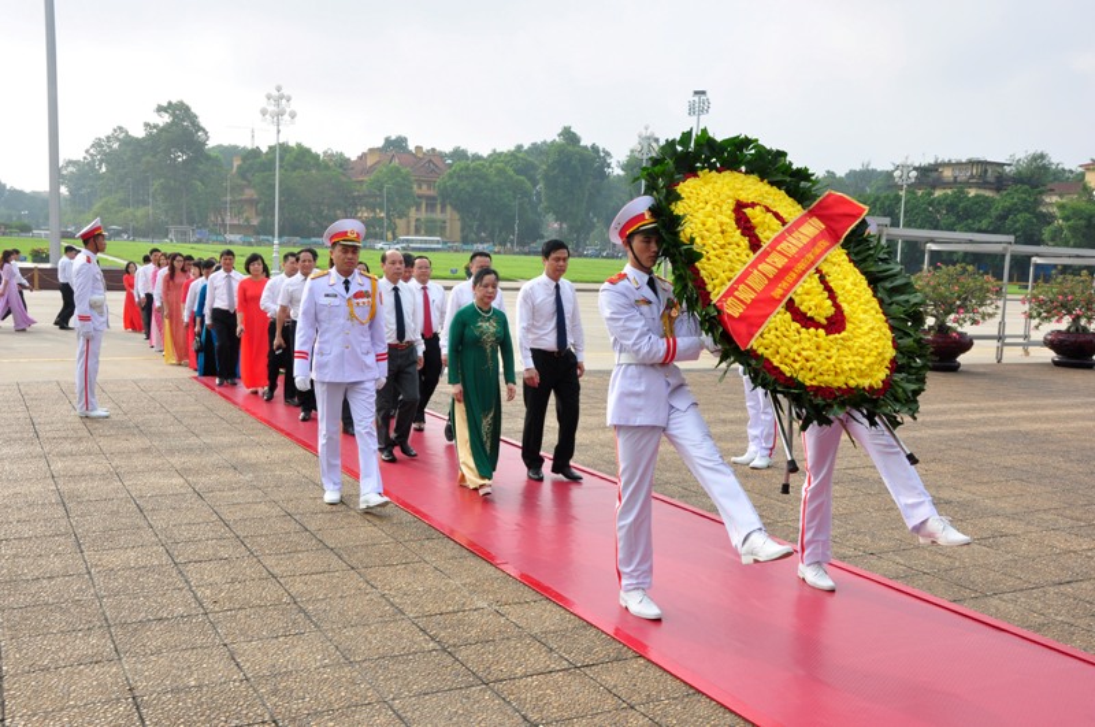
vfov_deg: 36.8
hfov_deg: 53.2
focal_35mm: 36
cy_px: 364
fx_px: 1093
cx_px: 548
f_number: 13
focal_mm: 24
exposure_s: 1/125
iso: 250
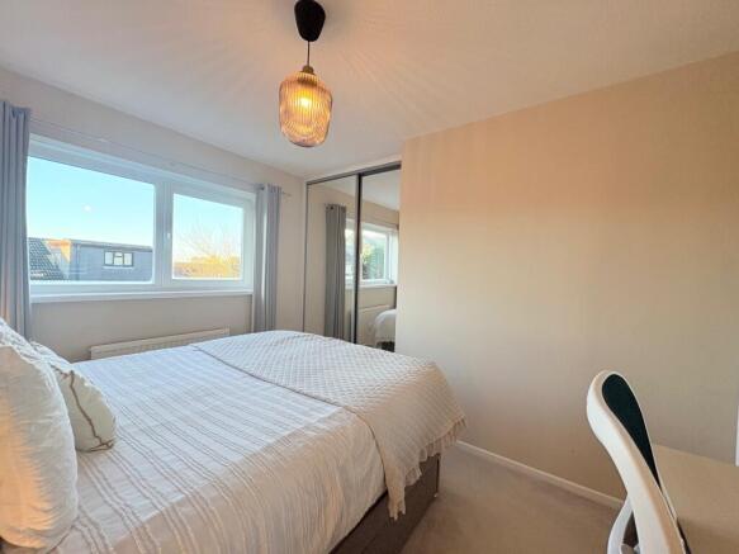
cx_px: 370
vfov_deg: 85.7
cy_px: 277
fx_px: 299
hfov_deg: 102.1
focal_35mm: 14
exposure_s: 1/99
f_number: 2.2
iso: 160
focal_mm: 2.22
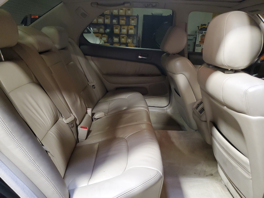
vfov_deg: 53.1
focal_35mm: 26
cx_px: 132
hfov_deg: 67.3
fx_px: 198
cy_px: 99
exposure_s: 1/40
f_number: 1.5
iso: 349
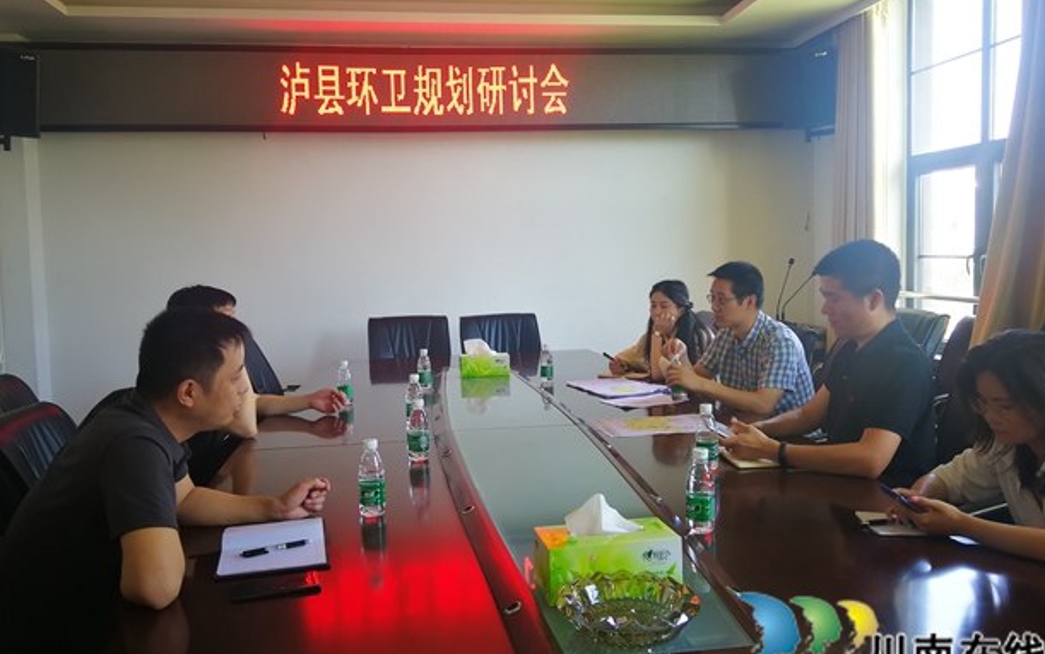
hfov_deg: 62.9
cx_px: 534
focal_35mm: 30
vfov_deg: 41.8
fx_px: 854
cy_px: 310
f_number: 2.2
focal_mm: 3.95
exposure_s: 1/33.3
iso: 160
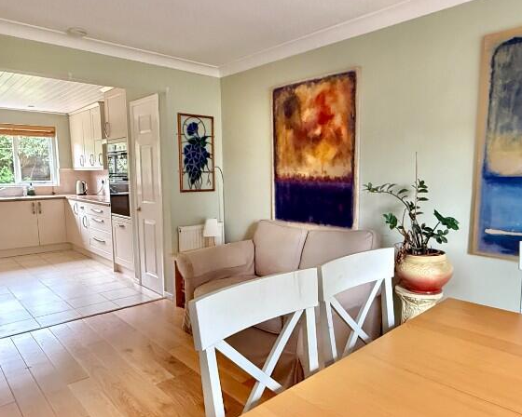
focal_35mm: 25
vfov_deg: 56.8
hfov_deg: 68.0
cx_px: 276
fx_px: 386
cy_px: 219
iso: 1000
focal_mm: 2.22
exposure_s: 1/60
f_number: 2.2
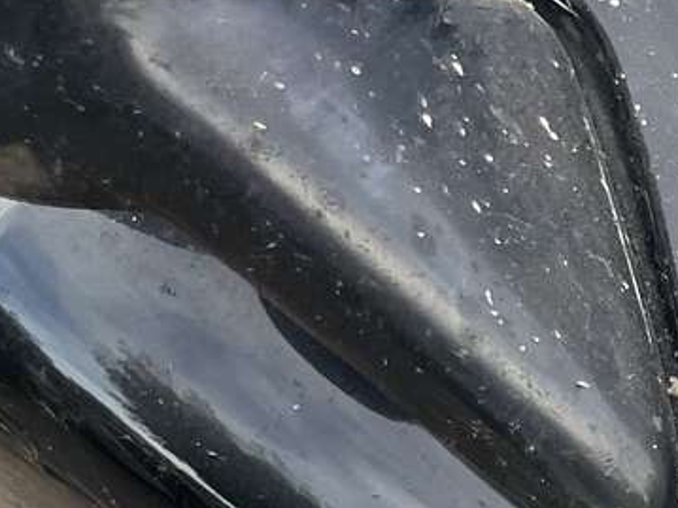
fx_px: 2839
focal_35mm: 145
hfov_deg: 11.0
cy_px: 1005
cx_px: 1747
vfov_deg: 9.6
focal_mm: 4.2
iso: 32
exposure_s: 1/301
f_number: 1.6
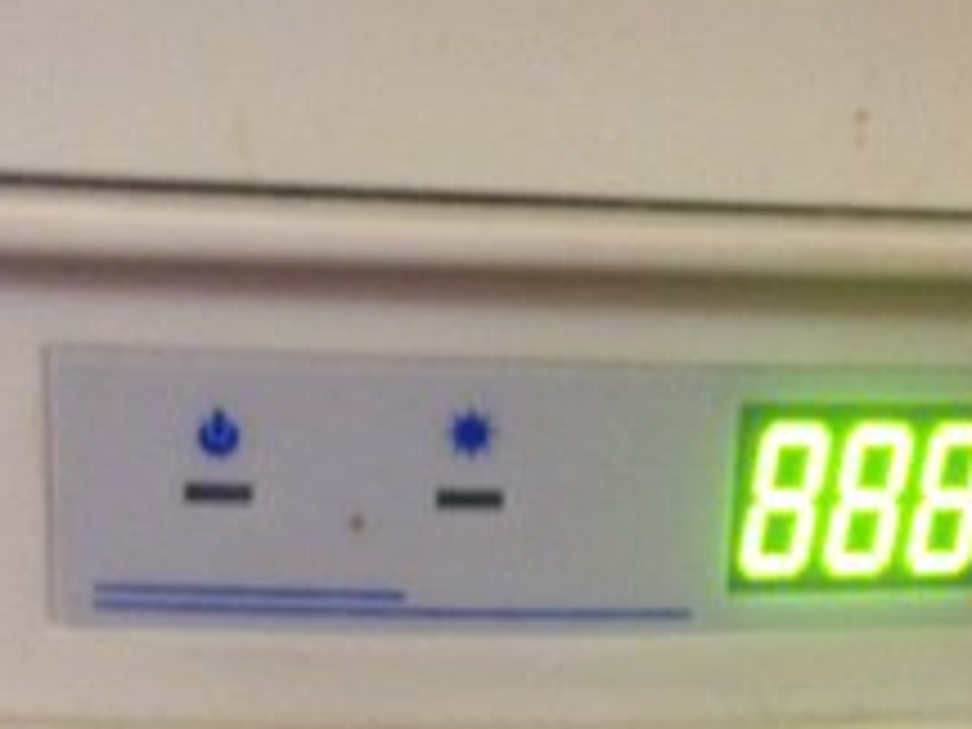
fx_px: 1713
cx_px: 526
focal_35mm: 61
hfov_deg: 31.7
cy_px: 490
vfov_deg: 23.9
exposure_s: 1/15
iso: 500
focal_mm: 4.12
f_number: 2.4
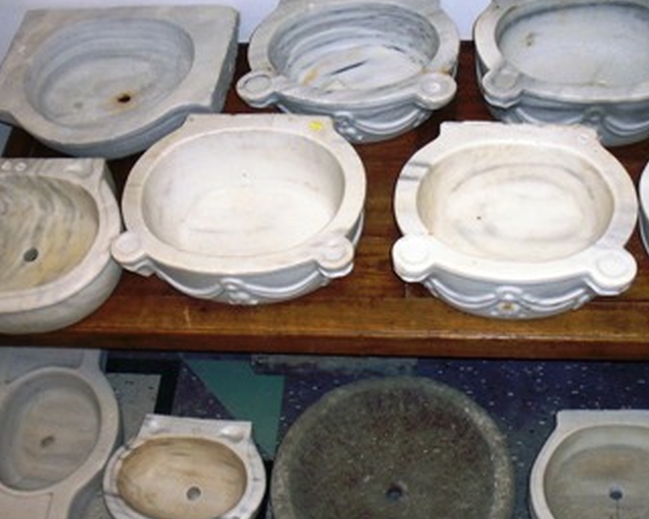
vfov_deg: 29.1
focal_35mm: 52
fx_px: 999
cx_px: 353
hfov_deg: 36.0
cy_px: 266
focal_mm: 6.3
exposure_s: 1/60
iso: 200
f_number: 3.5
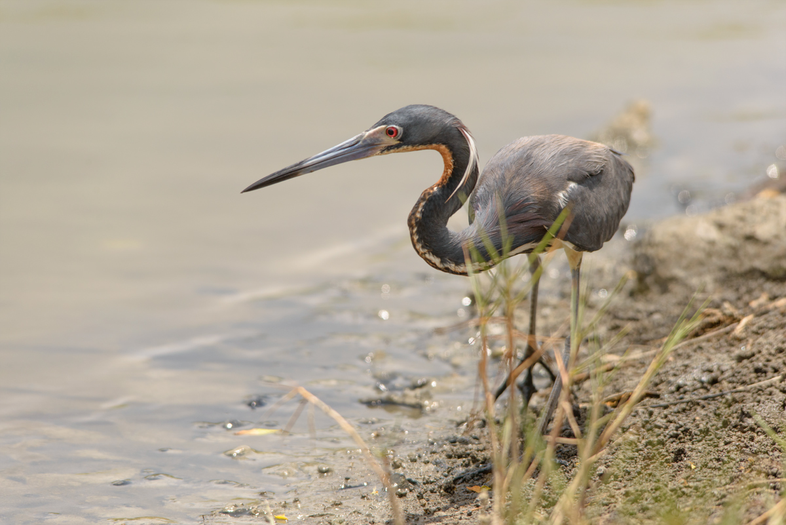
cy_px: 262
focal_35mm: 300
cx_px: 393
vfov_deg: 4.6
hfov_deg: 6.9
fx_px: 6552
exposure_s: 1/1000
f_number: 8
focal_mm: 300
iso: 320
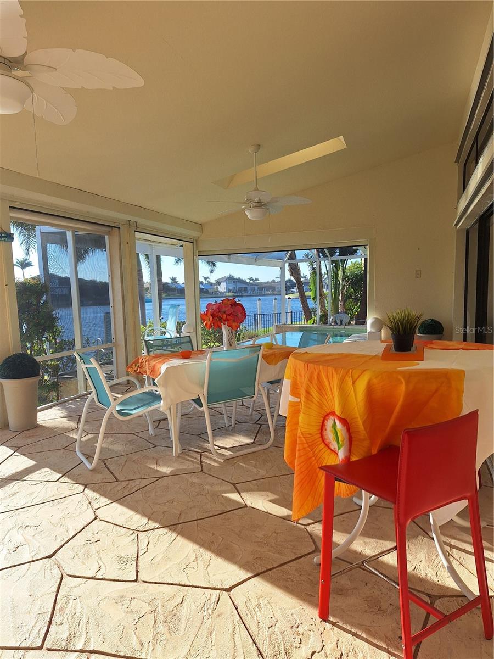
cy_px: 330
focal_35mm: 23
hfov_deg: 58.9
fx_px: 438
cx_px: 247
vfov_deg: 73.9
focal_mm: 5.54
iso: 40
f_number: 1.8
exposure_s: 1/938
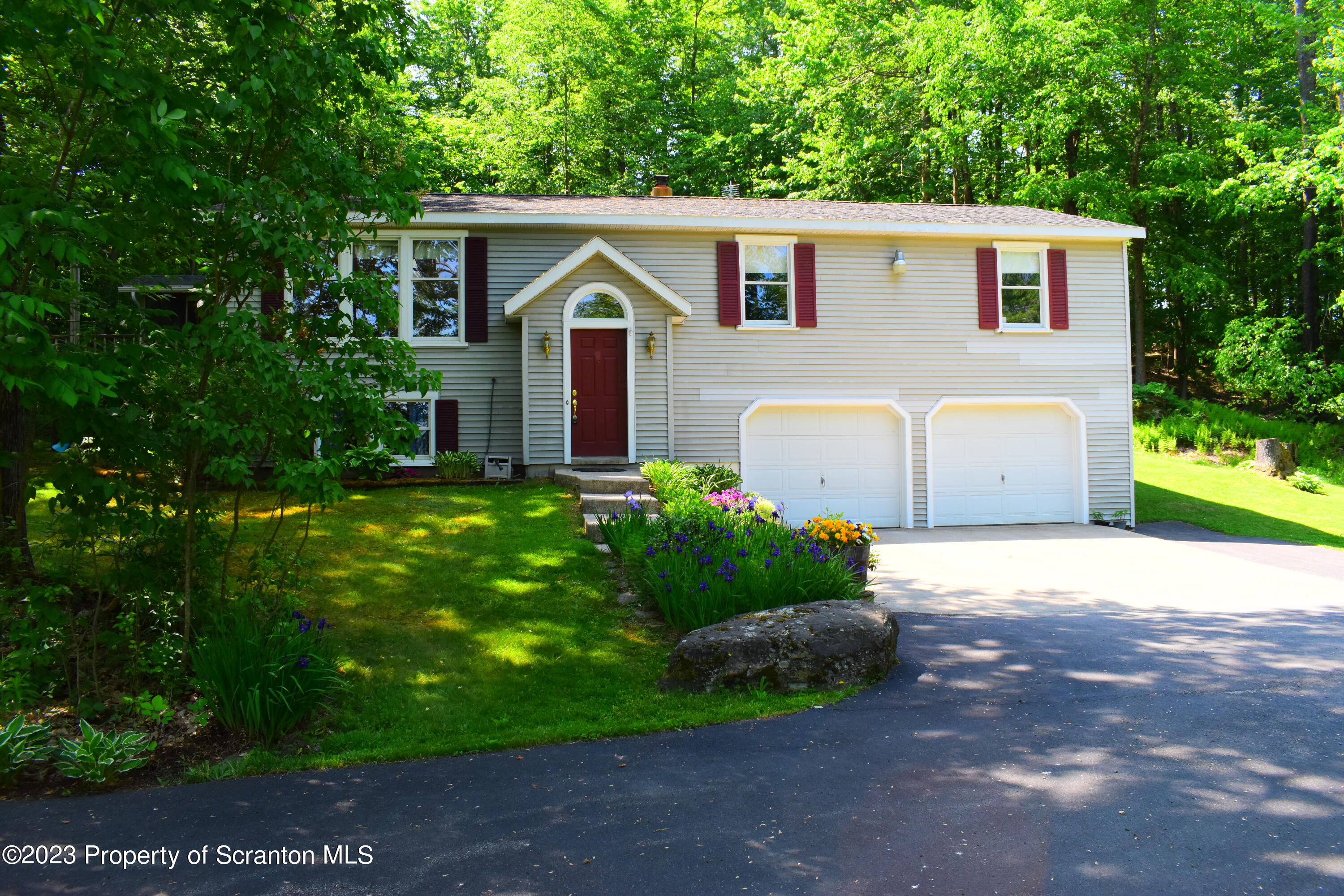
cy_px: 448
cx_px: 672
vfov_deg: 47.9
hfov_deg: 67.4
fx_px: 1008
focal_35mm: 27
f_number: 8
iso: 400
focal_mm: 18
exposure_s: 1/250
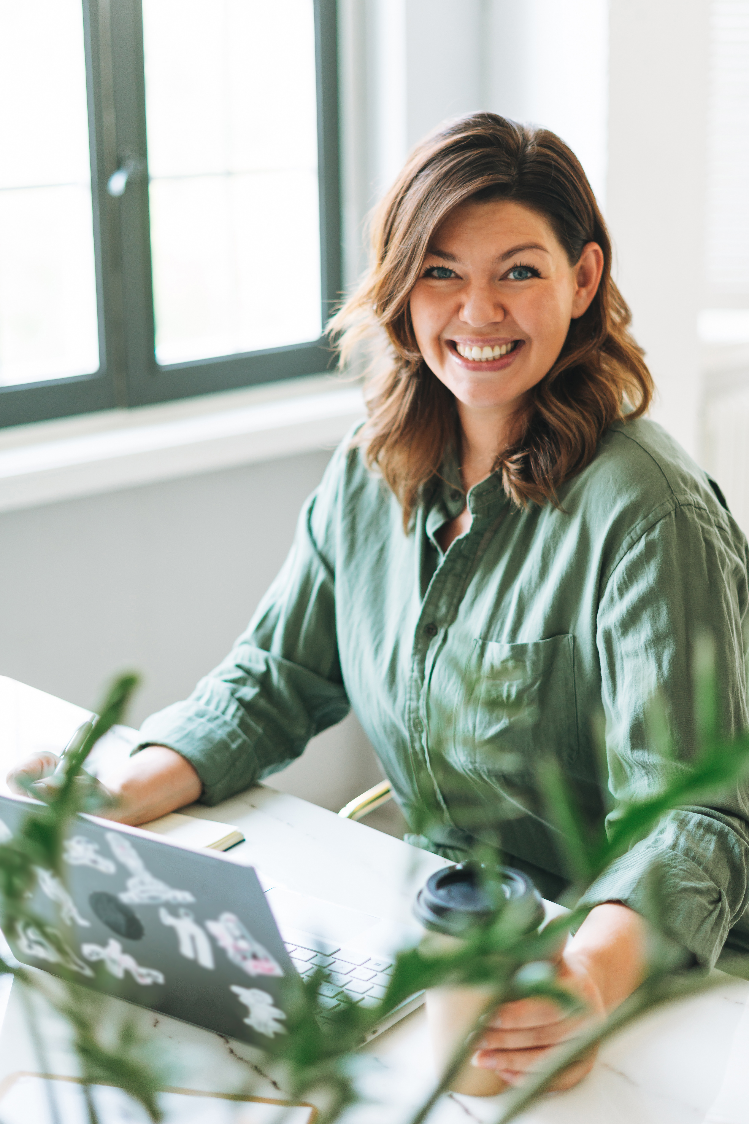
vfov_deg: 35.0
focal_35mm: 57
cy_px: 521
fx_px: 1778
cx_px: 362
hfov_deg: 23.8
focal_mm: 50
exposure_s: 1/125
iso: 200
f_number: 2
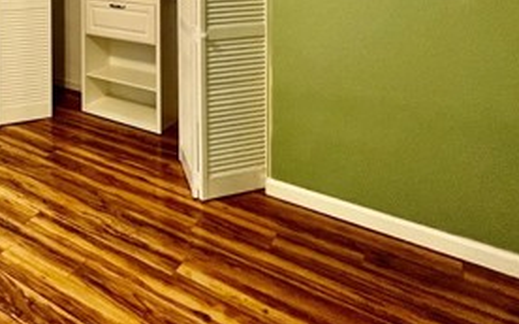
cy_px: -66
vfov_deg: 32.4
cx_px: -49
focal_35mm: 32
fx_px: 452
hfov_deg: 45.3
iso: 320
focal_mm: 1.57
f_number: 1.8
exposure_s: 1/60
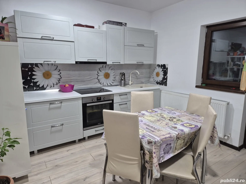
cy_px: 92
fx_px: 163
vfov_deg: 58.9
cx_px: 123
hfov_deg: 73.9
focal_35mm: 23
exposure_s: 1/100
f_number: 1.8
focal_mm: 5.4
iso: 200
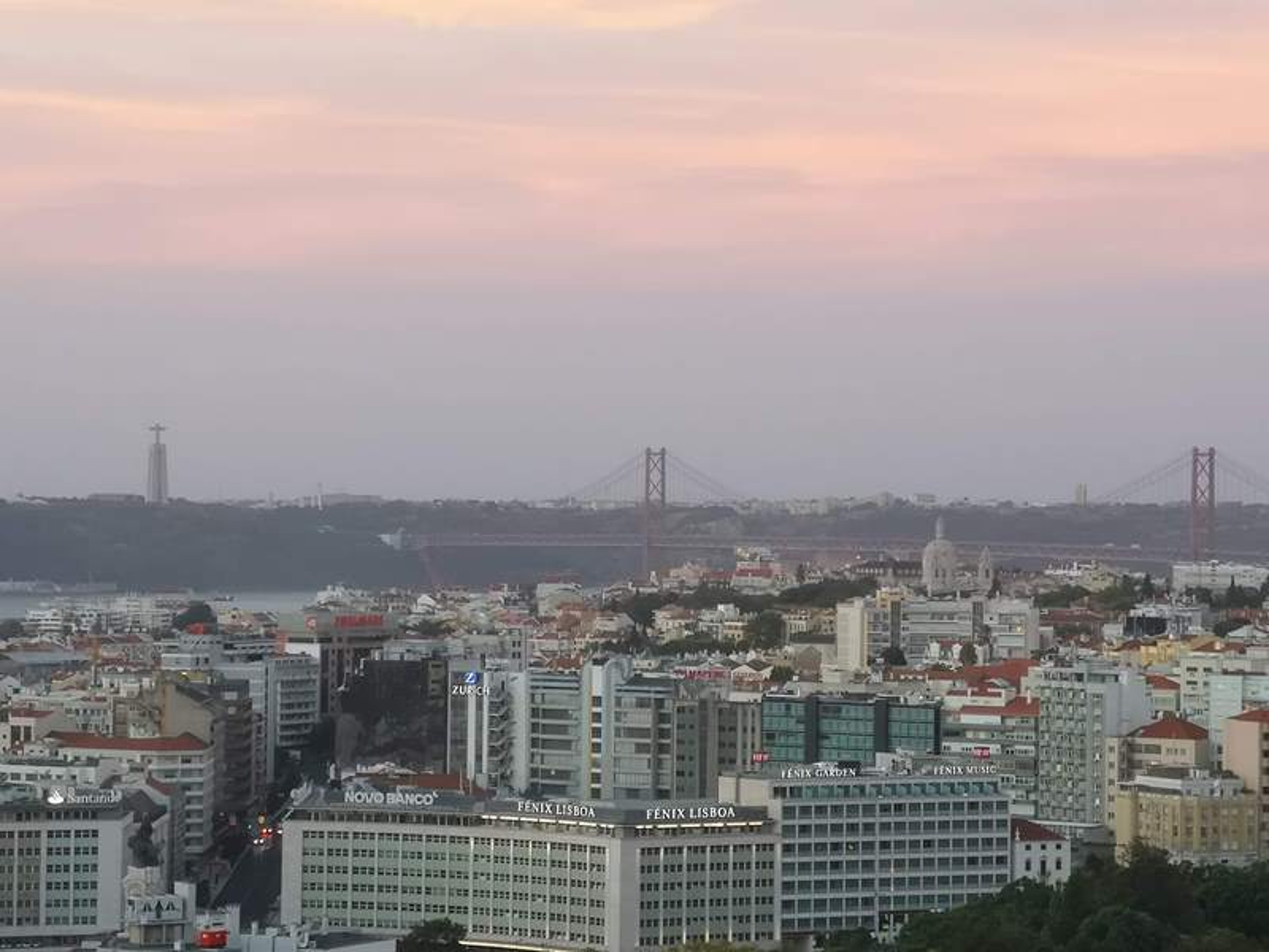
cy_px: 476
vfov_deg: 11.8
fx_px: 4619
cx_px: 634
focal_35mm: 126
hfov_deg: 15.6
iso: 200
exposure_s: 1/33.3
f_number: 2.4
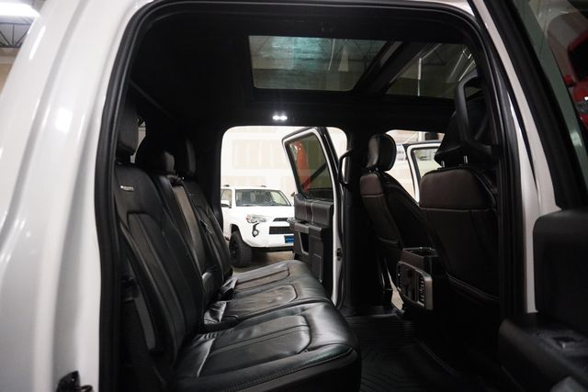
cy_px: 196
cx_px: 294
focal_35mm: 24
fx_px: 392
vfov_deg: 53.2
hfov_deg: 73.7
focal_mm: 16
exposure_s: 1/160
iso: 5000
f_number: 3.5
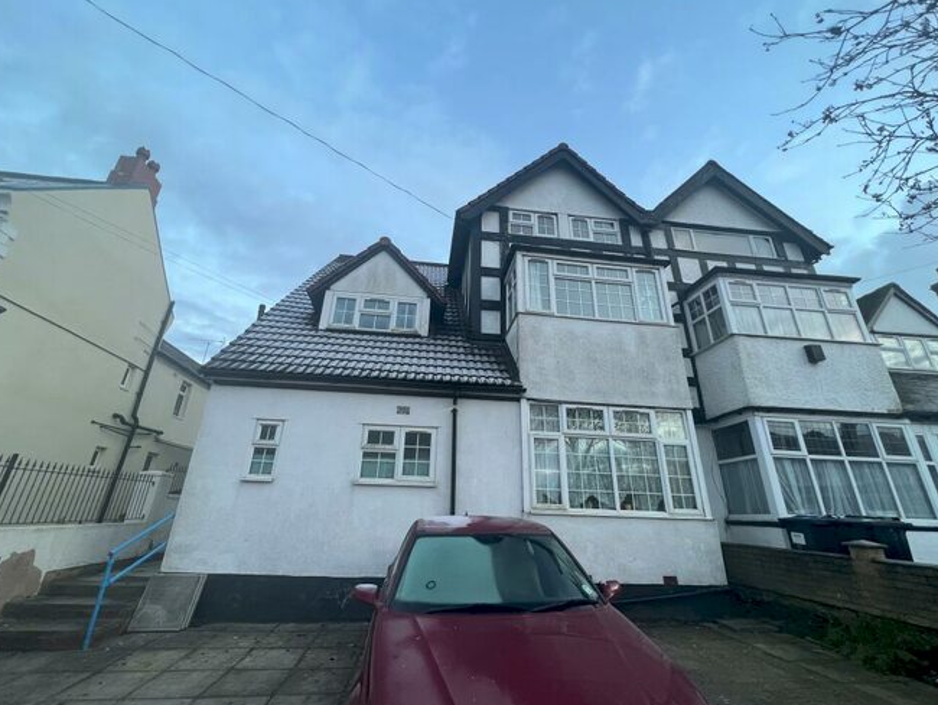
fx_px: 380
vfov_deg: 85.7
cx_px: 462
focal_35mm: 14
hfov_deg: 102.0
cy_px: 343
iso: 125
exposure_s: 1/99
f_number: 1.8
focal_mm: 1.57
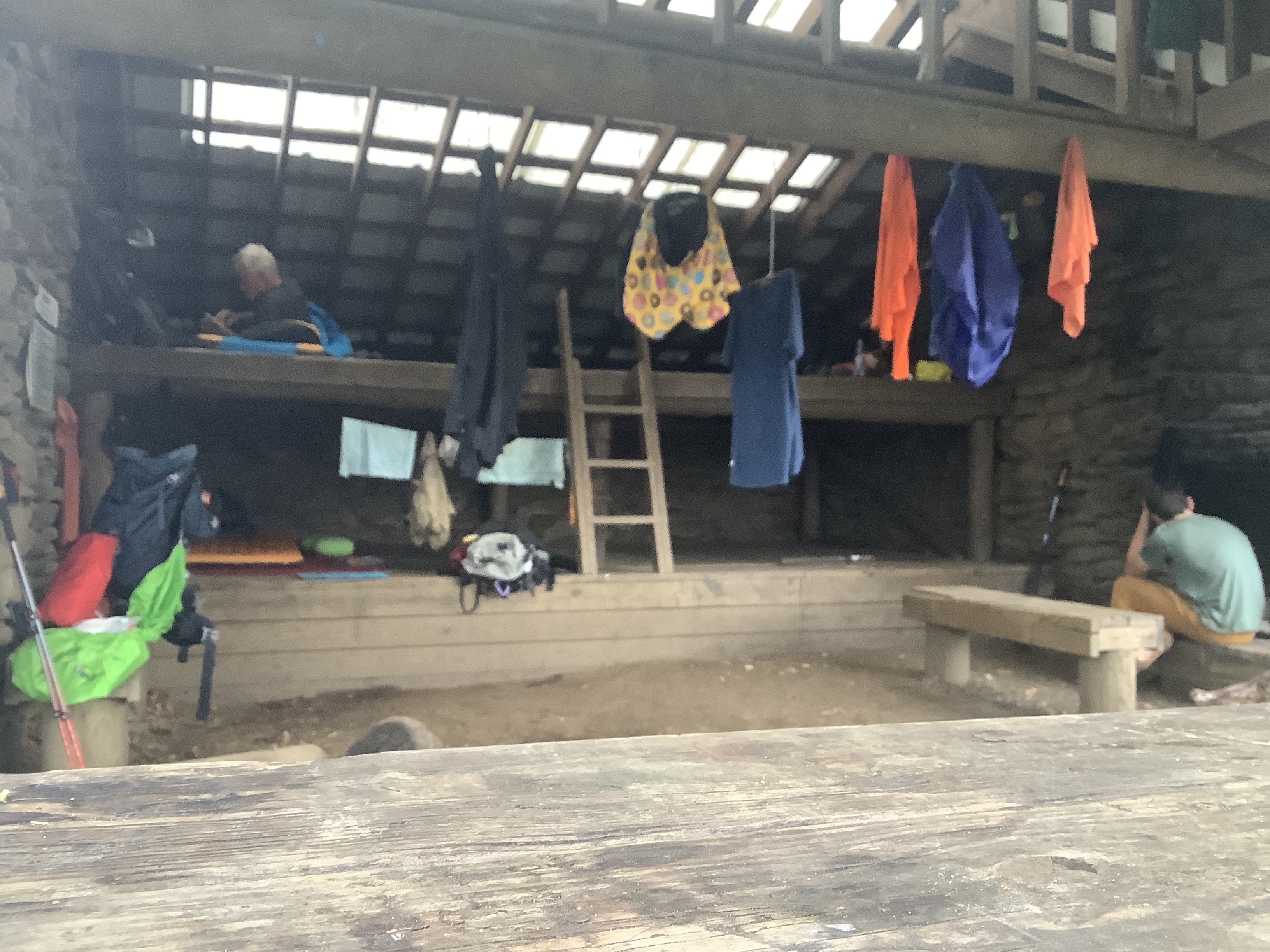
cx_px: 635
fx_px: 1137
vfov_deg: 45.4
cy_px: 476
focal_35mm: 31
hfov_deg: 58.4
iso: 125
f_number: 2.4
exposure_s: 1/60
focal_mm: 3.3
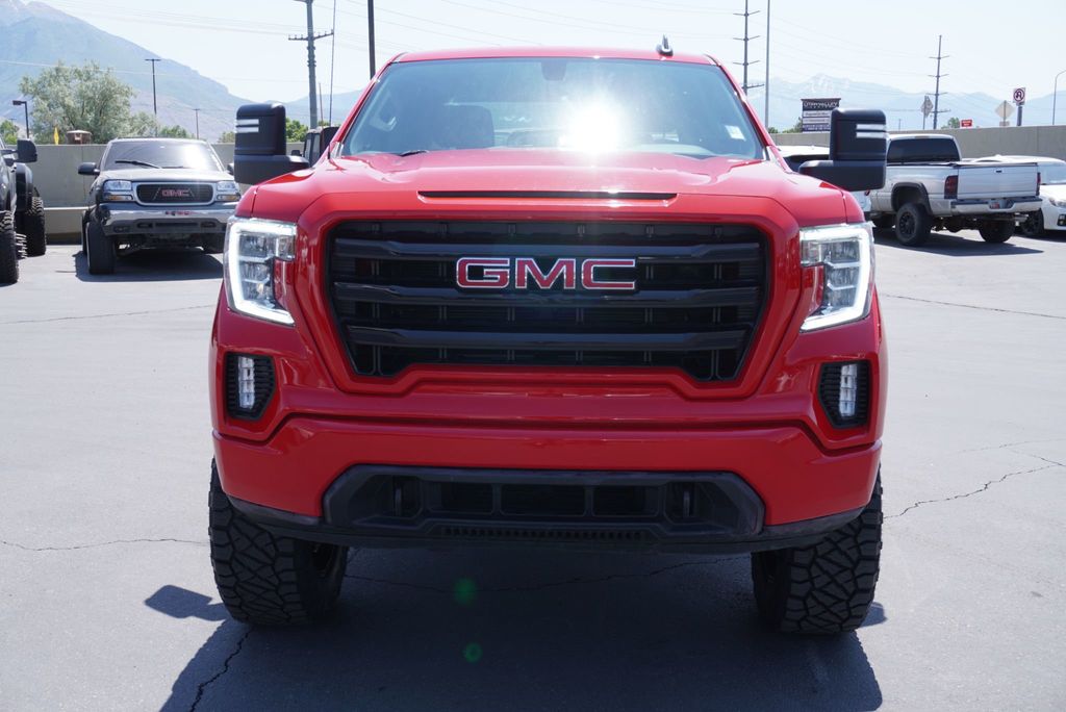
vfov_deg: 34.3
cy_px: 356
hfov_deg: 49.5
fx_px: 1155
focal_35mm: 39
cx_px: 533
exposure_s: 1/160
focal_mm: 26
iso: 100
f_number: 7.1
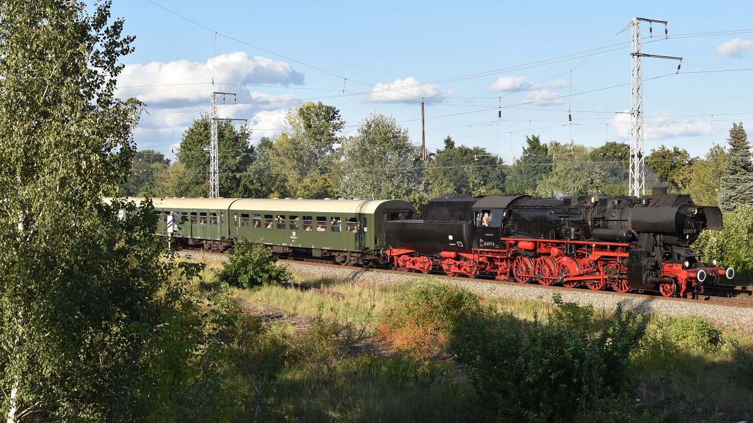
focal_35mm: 56
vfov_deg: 21.6
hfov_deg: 37.5
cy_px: 198
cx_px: 378
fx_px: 1109
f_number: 10
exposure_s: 1/1000
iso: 800
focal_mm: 35
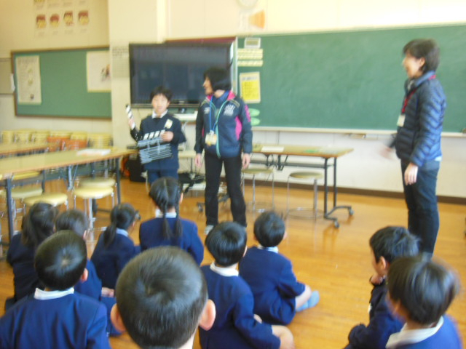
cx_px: 233
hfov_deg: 47.9
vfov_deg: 36.8
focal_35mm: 39
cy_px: 174
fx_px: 525
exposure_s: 1/15
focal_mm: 6.9
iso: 400
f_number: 4.1
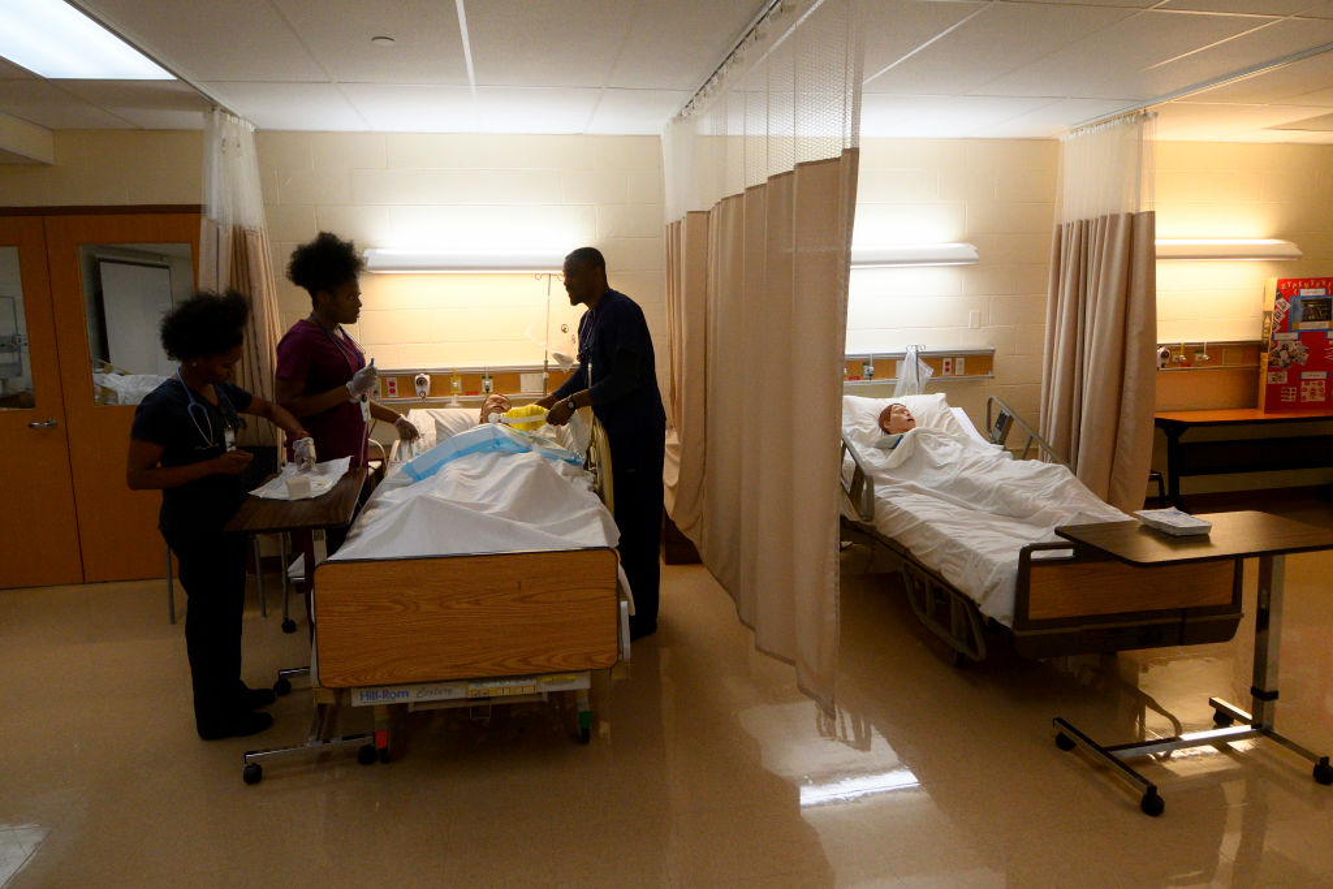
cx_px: 666
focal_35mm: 22
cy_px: 444
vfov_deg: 56.2
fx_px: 833
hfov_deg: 77.3
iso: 4000
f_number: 5.6
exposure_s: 1/640
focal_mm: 15
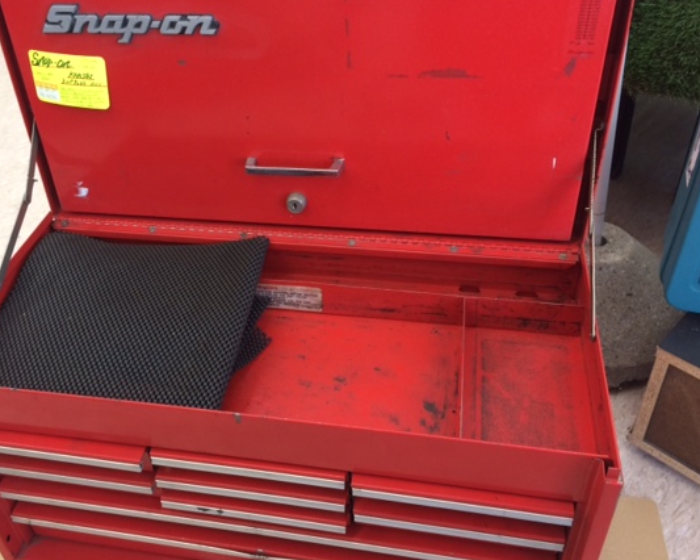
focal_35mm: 34
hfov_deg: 52.7
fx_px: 704
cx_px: 303
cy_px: 255
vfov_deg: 43.3
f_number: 2.2
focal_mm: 4.15
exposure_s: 1/30
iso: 64
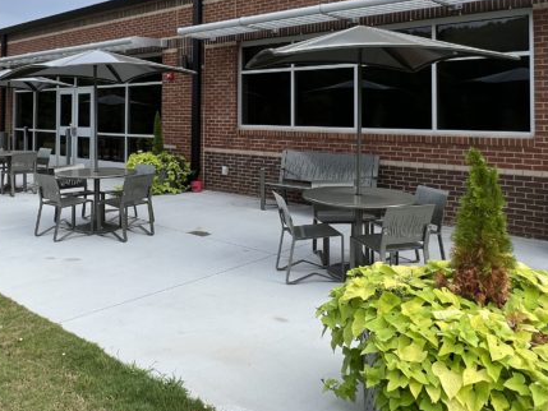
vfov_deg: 44.0
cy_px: 103
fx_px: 491
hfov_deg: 58.0
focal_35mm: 31
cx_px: 226
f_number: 1.8
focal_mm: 1.57
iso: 32
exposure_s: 1/889
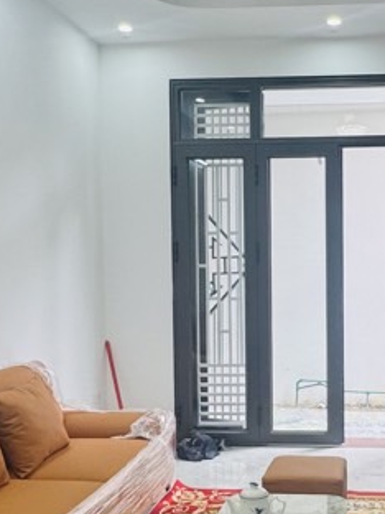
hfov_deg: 30.4
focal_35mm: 46
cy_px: 292
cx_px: 331
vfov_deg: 41.2
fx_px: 682
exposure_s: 1/100
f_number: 2.2
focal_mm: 2.22
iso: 64
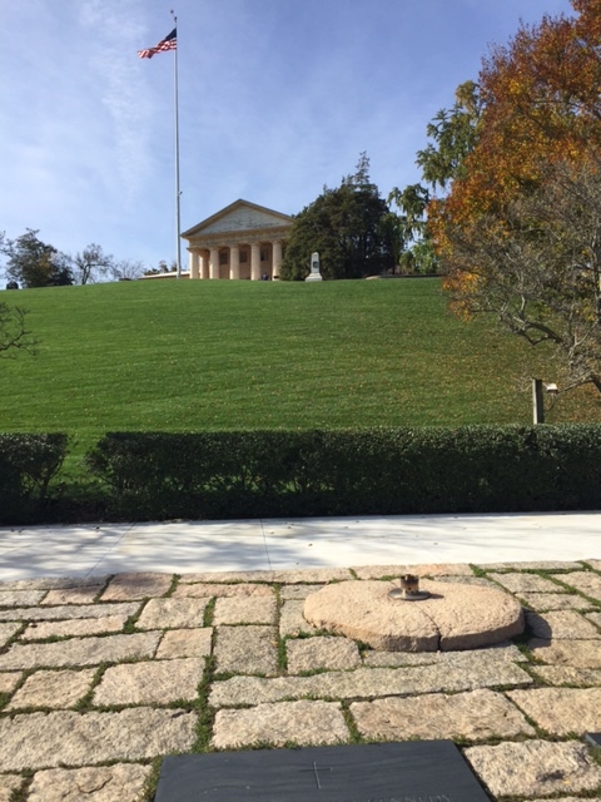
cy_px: 401
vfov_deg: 61.7
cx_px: 300
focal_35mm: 29
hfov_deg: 48.2
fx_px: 671
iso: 32
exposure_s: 1/1883
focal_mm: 4.15
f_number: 2.2
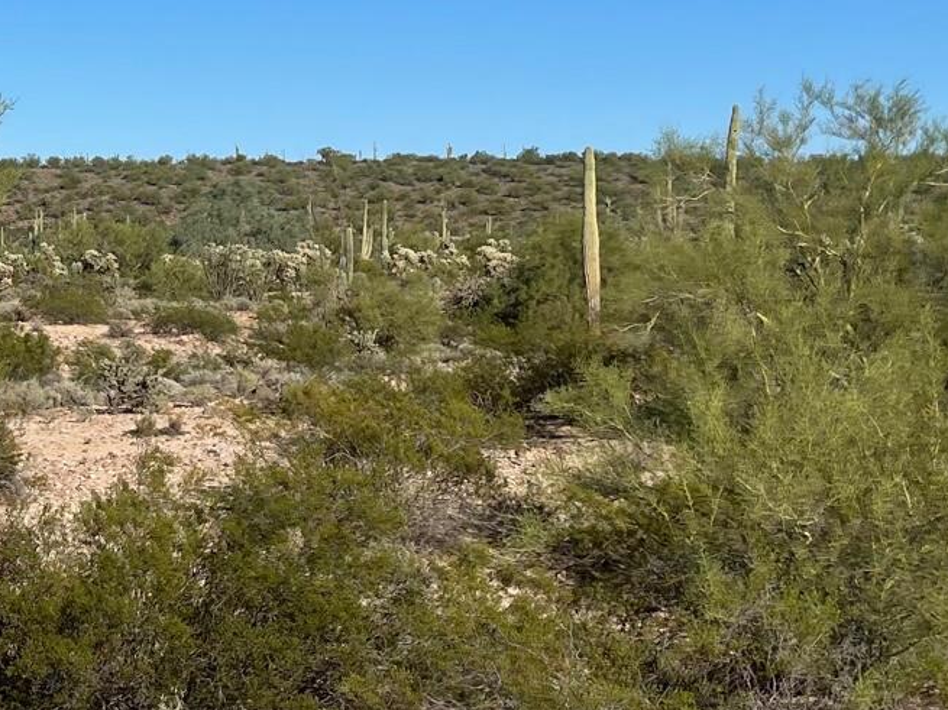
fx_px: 2190
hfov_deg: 23.4
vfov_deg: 18.3
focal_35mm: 80
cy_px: 166
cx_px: -9
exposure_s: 1/4902
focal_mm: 5.1
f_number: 1.6
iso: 32
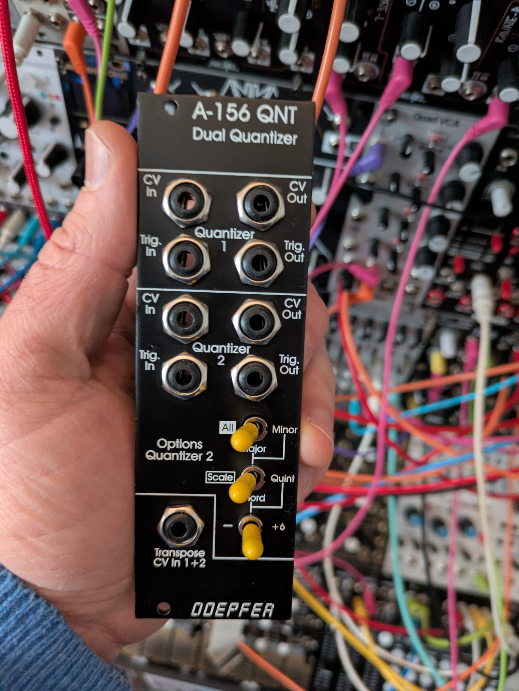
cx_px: 260
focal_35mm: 25
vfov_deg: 69.4
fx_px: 499
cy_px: 346
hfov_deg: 54.9
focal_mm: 5.43
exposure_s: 1/16.7
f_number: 1.89
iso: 916
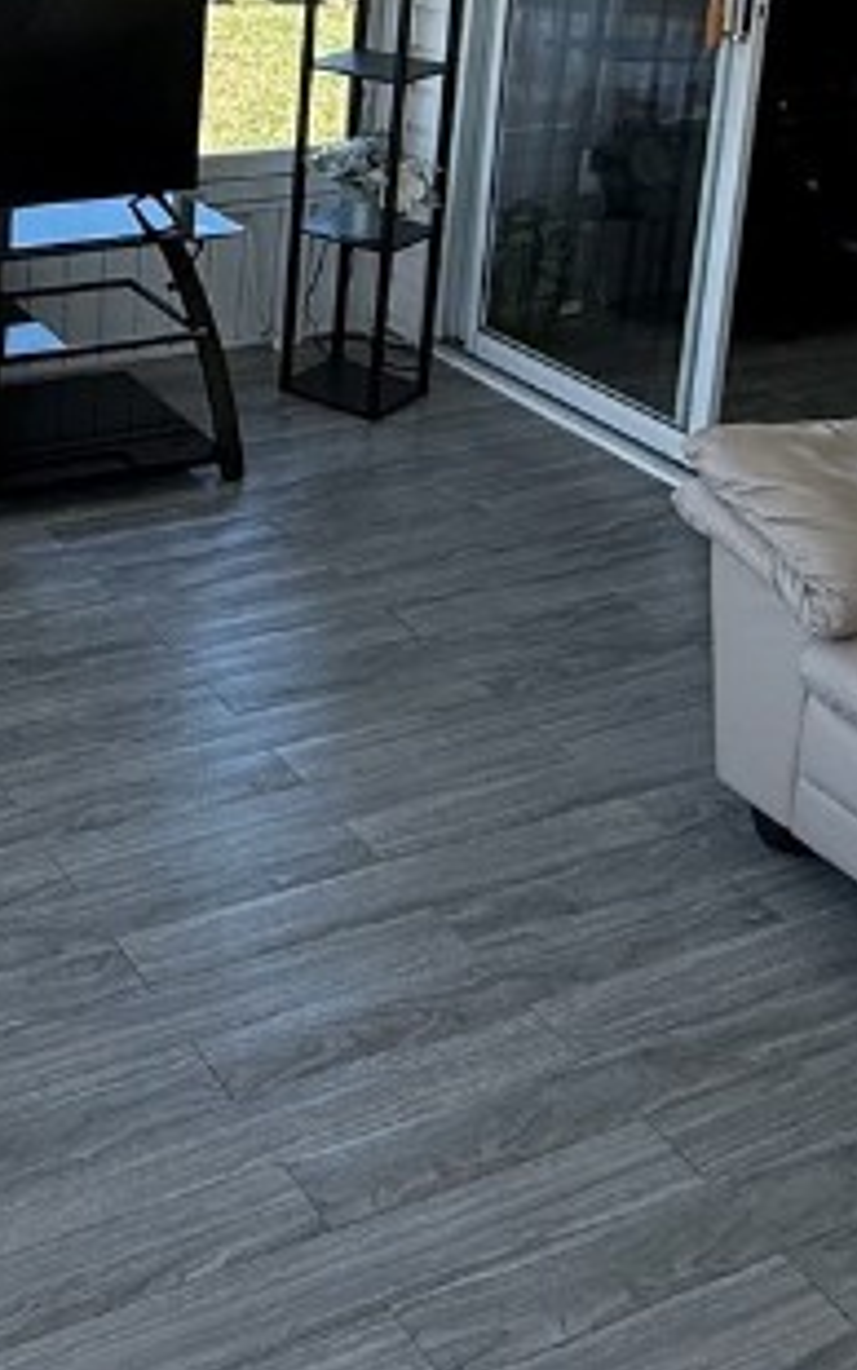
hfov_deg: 24.5
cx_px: -97
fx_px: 1829
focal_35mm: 49
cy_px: 49
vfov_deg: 37.4
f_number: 2.2
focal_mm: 2.22
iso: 100
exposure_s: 1/99
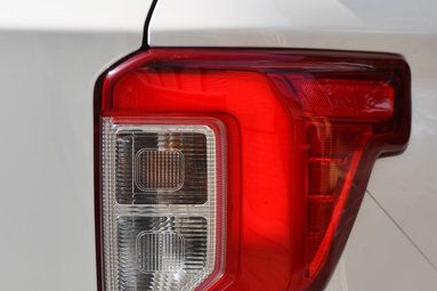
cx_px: 202
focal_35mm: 388
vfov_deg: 3.5
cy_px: 187
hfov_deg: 5.3
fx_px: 4708
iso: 200
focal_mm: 155
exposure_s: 1/500
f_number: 8
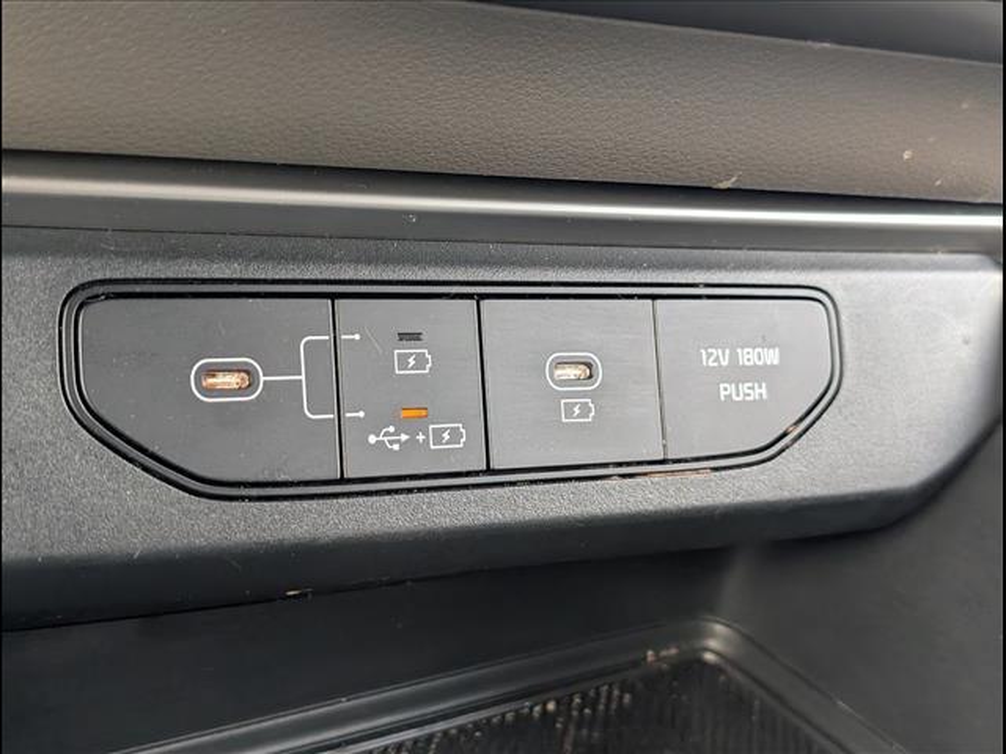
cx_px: 503
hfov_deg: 38.9
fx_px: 1424
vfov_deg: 29.7
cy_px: 377
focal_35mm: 49
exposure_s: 1/357
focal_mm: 6.9
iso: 572
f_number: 1.68
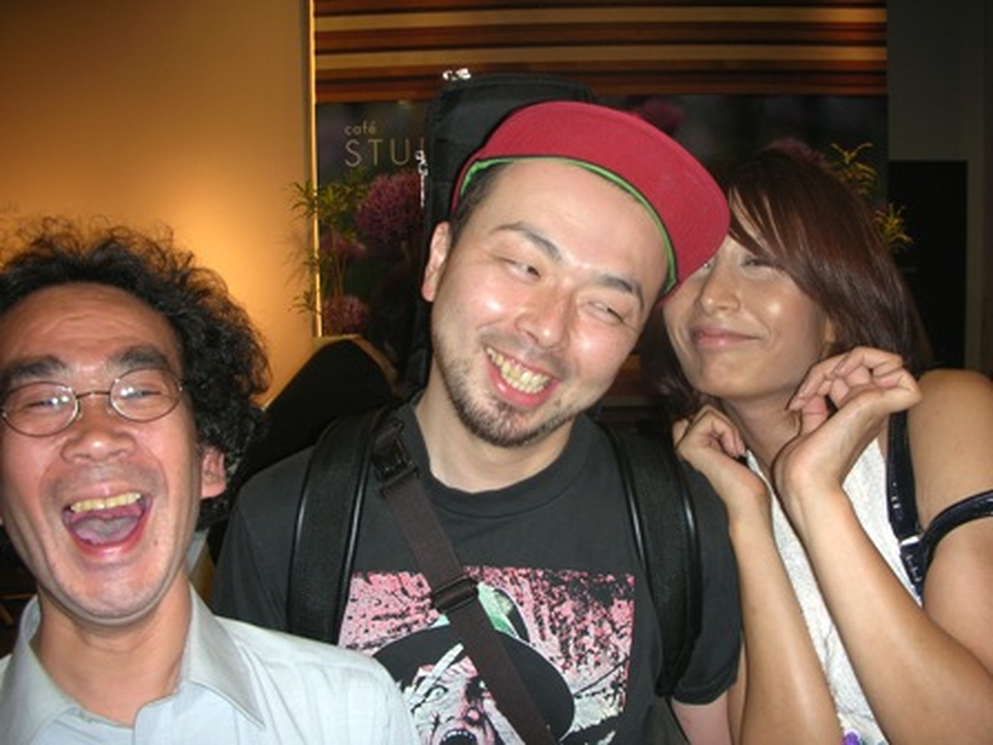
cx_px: 496
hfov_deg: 52.6
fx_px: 1004
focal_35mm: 35
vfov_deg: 40.7
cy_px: 372
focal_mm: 5.8
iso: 54
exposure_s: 1/60.1
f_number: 3
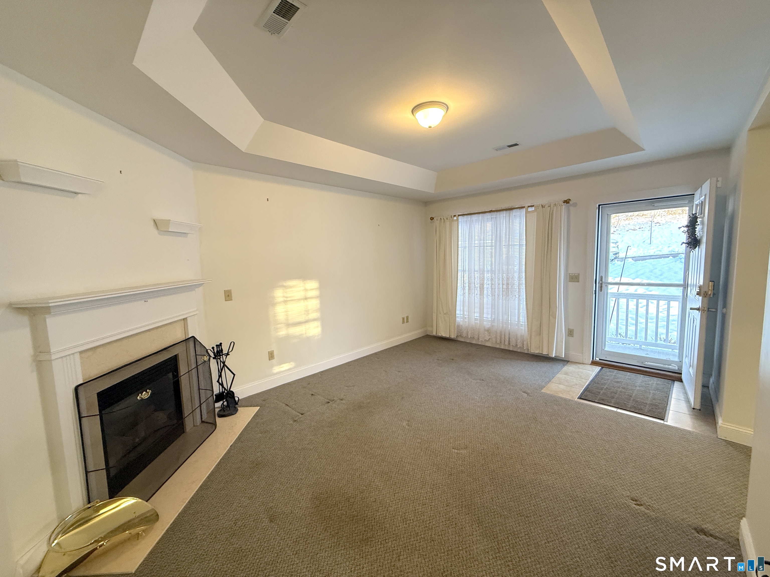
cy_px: 288
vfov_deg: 85.7
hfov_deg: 102.1
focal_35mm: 14
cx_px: 385
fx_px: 311
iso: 200
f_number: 2.2
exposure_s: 1/60
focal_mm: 2.22
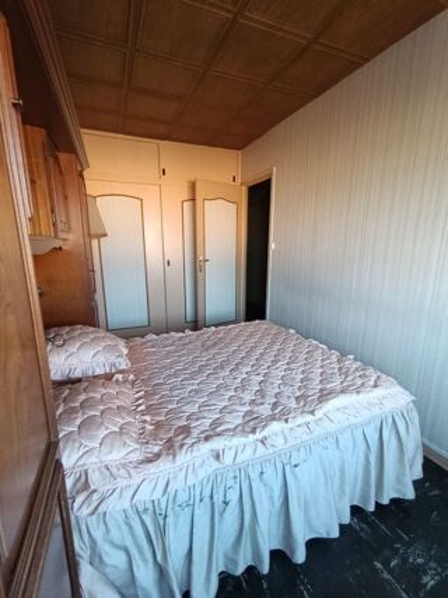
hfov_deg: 81.7
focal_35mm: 15
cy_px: 299
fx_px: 259
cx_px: 224
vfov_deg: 98.2
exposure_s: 1/50
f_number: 2.2
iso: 322
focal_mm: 1.65
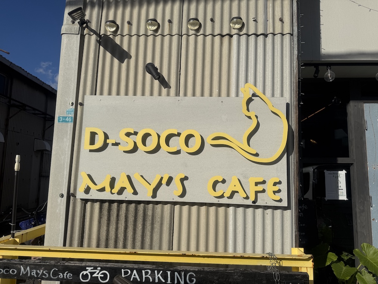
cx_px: 189
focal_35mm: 24
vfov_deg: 56.8
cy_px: 142
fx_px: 262
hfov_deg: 71.6
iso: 80
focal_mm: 6.76
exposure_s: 1/11905
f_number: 1.78
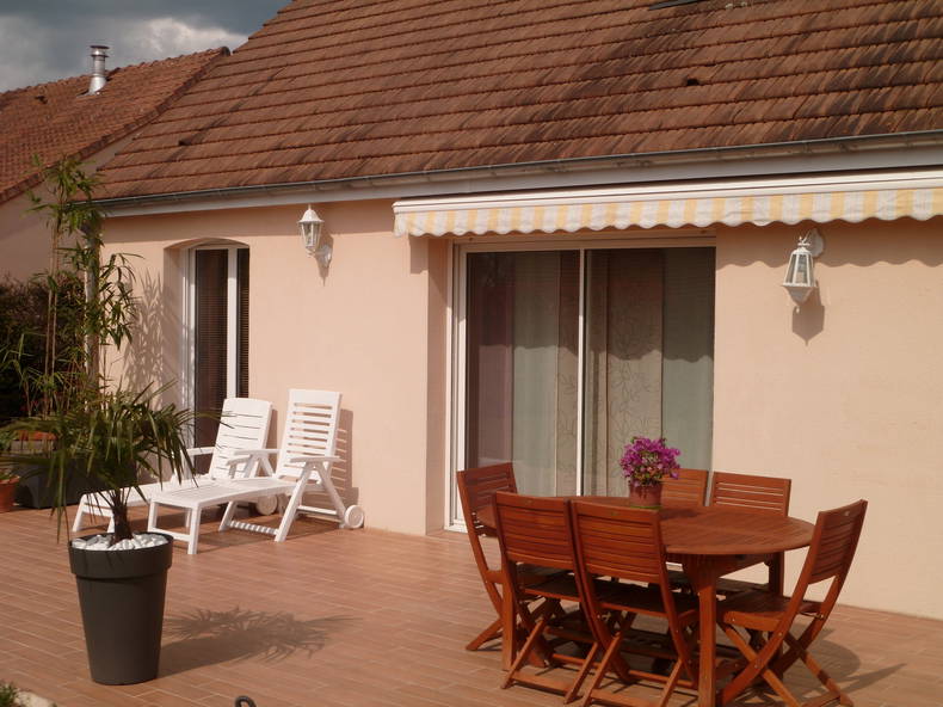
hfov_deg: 40.4
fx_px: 1280
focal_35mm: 47
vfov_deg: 30.9
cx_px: 472
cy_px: 354
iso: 80
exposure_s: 1/1000
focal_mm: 8.4
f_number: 3.8
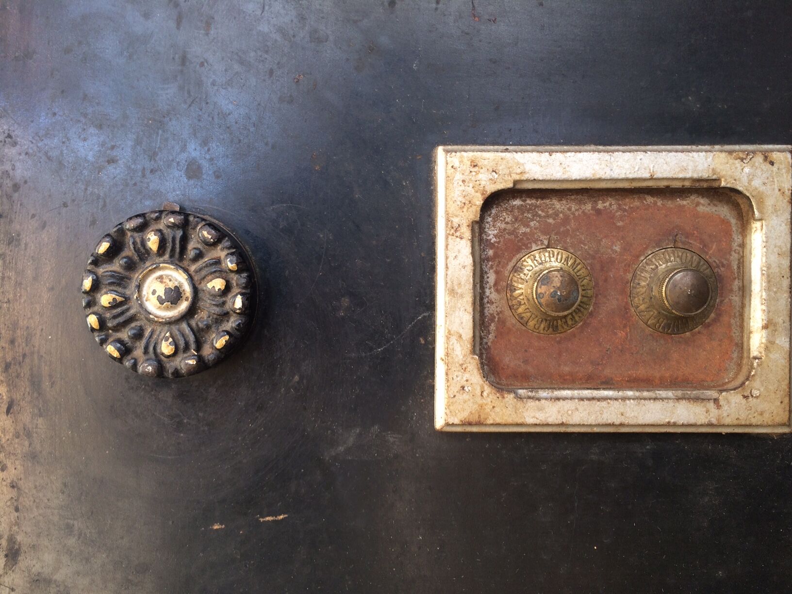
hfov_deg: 61.7
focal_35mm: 29
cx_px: 396
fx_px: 664
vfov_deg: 48.2
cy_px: 297
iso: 40
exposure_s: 1/50
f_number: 2.2
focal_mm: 4.15
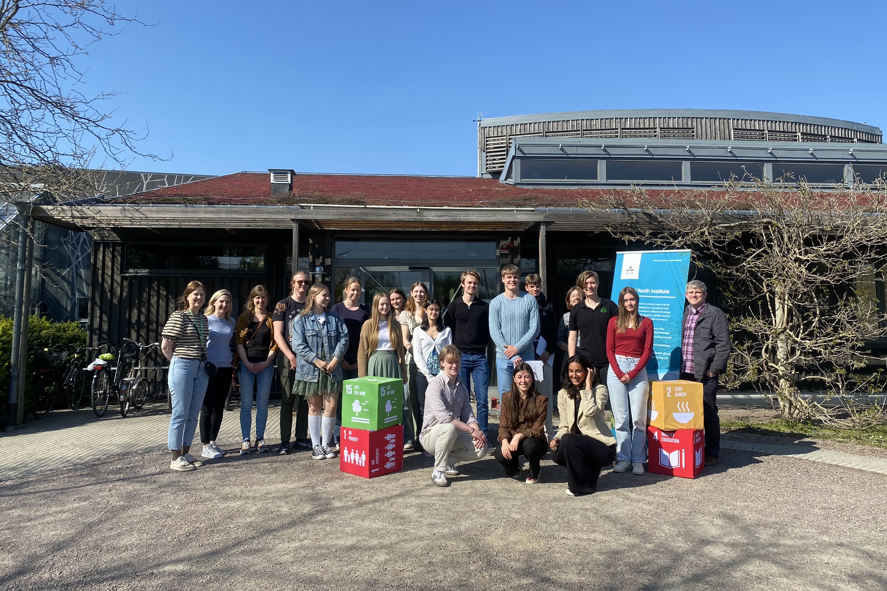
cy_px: 257
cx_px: 450
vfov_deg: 46.3
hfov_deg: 65.5
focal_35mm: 28
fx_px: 690
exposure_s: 1/2222
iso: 32
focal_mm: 4.25
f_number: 1.8
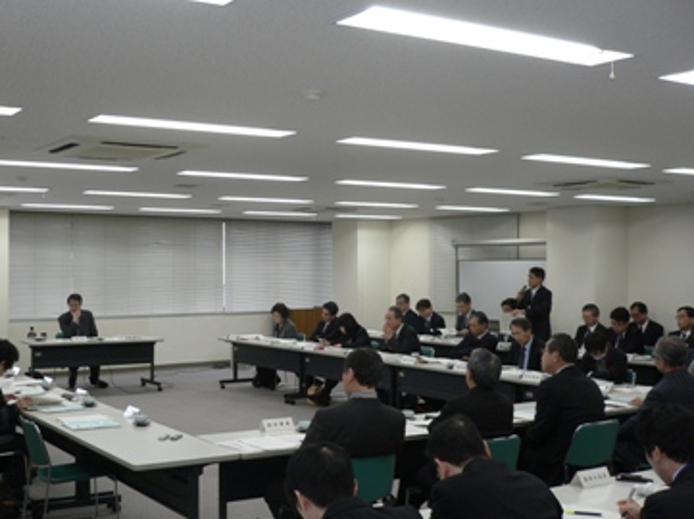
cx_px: 287
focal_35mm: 43
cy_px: 275
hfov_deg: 43.7
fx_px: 861
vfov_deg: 33.5
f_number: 2.8
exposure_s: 1/50
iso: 100
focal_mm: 5.8
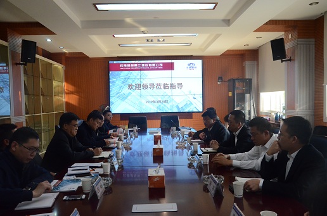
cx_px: 164
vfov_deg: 39.7
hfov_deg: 57.4
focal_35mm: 33
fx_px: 299
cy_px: 108
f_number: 6.3
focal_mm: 22
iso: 3200
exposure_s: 1/60
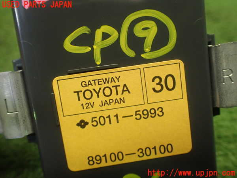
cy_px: 89
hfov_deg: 60.0
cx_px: 118
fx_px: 205
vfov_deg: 46.8
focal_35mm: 30
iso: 500
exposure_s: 1/125
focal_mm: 5.4
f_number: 2.3
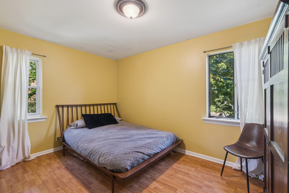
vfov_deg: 77.3
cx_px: 144
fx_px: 120
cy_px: 96
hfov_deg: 100.4
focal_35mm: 15
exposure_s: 1/20
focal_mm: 10
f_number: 8
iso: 250
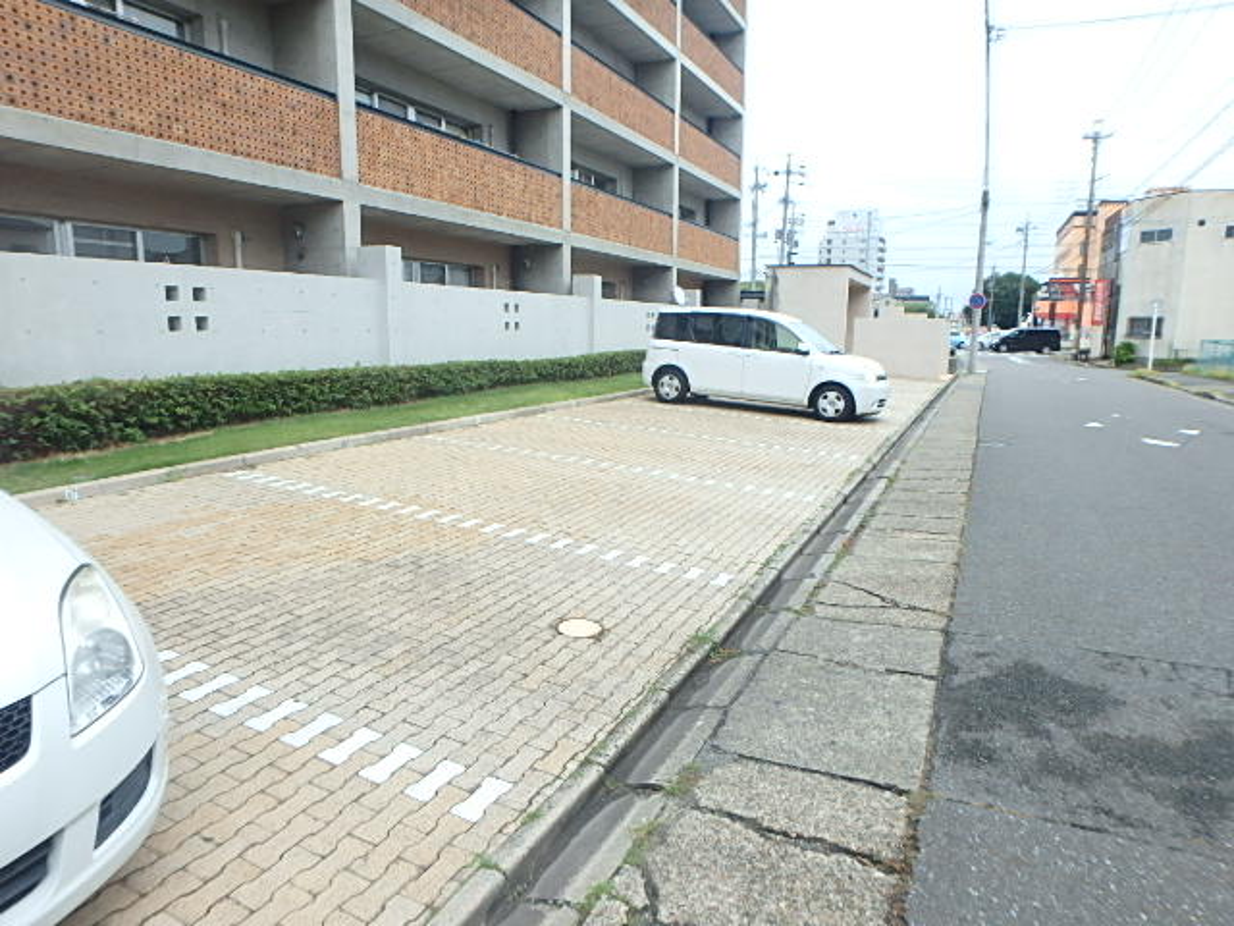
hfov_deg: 79.0
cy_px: 463
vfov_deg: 63.4
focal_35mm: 21
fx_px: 749
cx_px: 617
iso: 125
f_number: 3.5
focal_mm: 3.7
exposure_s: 1/250
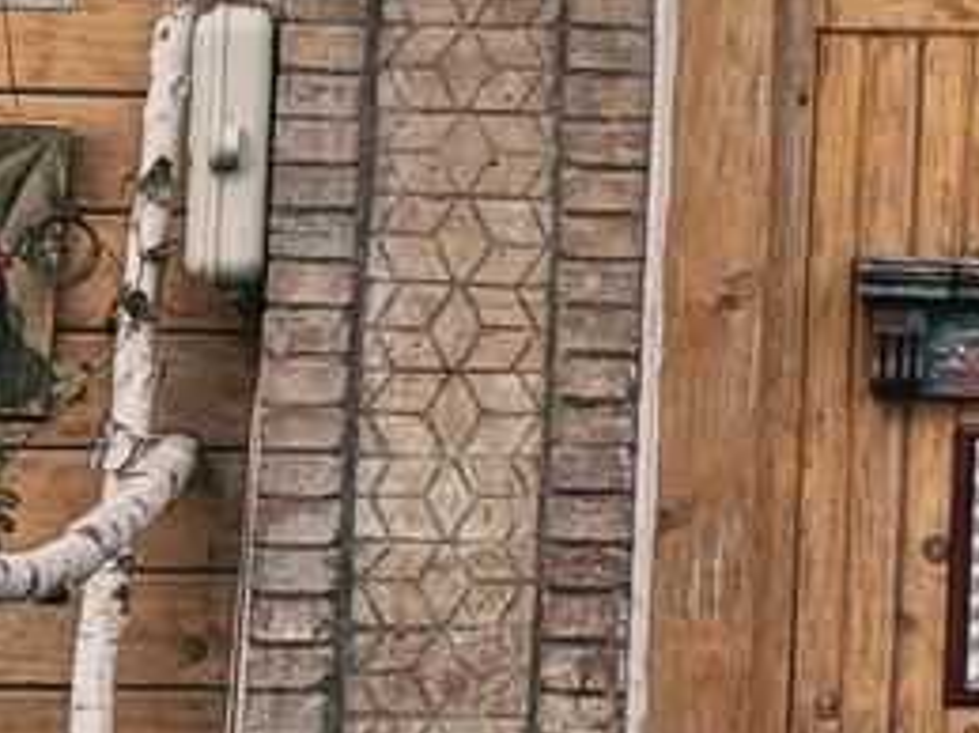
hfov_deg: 10.1
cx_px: 1508
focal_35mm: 190
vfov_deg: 7.7
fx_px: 5371
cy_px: -408
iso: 80
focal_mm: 6.76
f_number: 1.78
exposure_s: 1/875
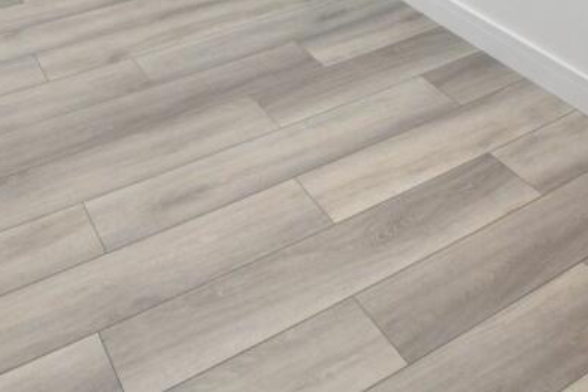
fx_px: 637
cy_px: -113
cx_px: 137
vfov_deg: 28.4
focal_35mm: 39
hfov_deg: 47.4
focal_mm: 10
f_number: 5
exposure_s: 1/100
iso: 800
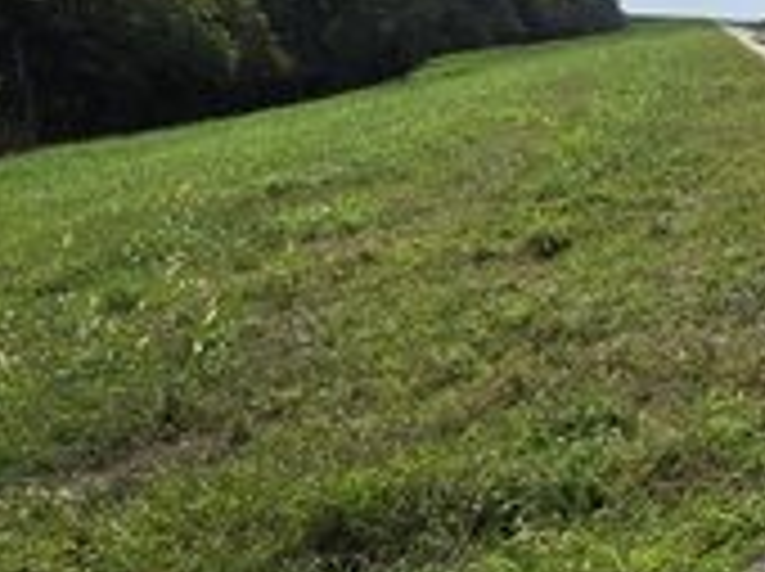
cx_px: 990
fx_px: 1434
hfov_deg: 25.7
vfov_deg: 22.3
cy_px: 428
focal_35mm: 65
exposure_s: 1/3559
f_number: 1.8
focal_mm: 5.4
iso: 25
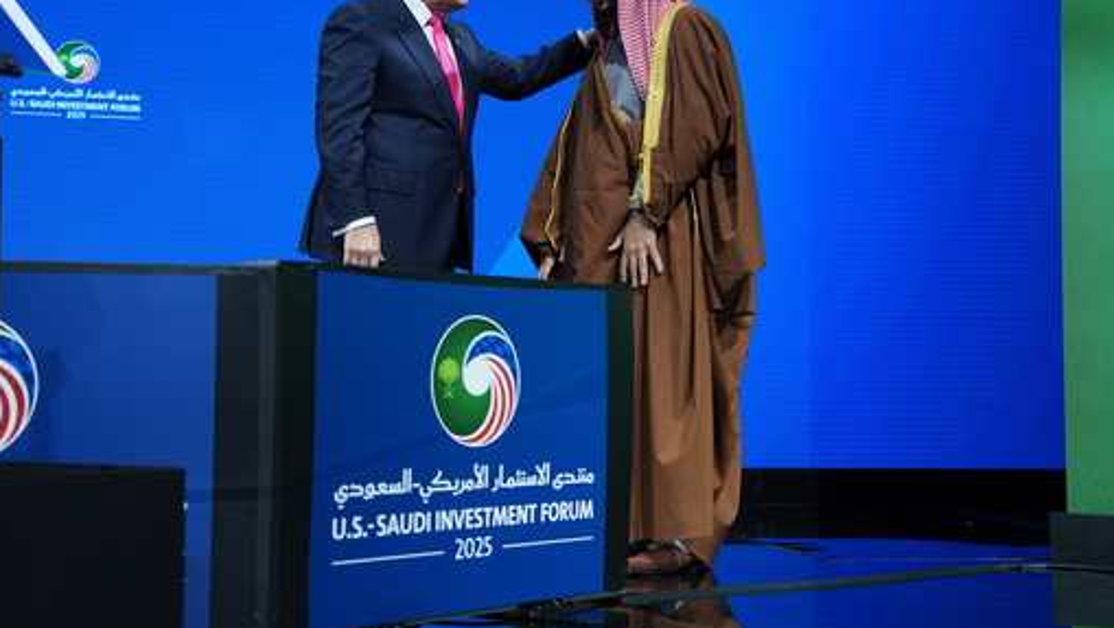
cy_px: 264
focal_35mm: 60
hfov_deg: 34.9
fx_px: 1773
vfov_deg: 20.1
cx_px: 556
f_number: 2.8
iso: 800
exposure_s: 1/320
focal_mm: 57
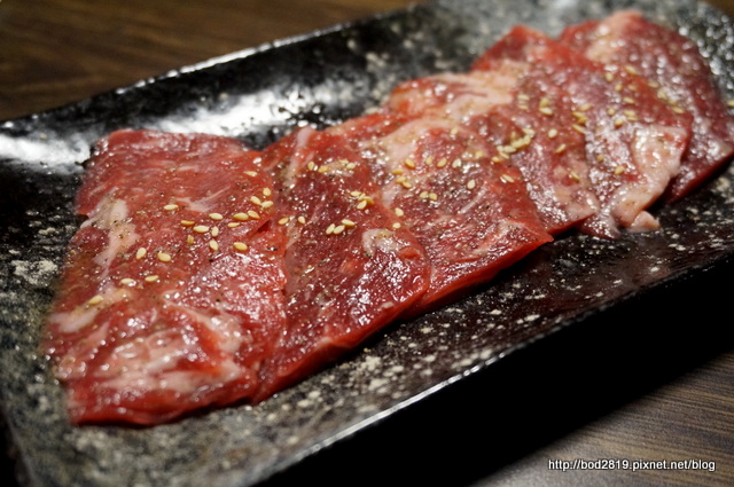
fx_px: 886
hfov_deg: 45.0
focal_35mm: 44
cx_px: 367
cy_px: 244
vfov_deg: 30.8
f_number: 4.5
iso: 3200
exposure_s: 1/20
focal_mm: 29
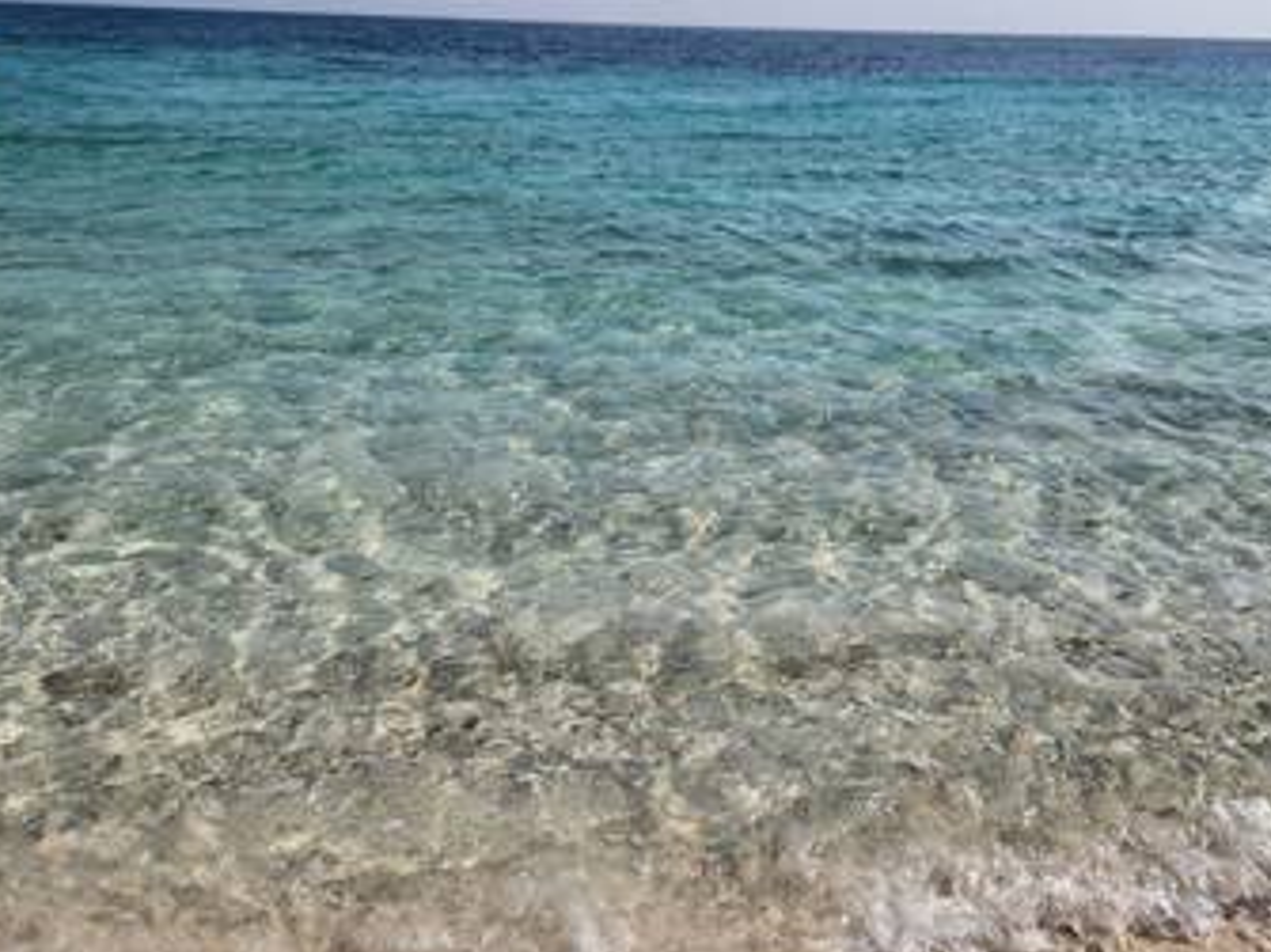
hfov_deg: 55.0
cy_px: 406
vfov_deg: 42.8
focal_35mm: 33
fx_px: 1211
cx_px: 751
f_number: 1.8
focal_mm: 5.4
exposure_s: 1/2544
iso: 20
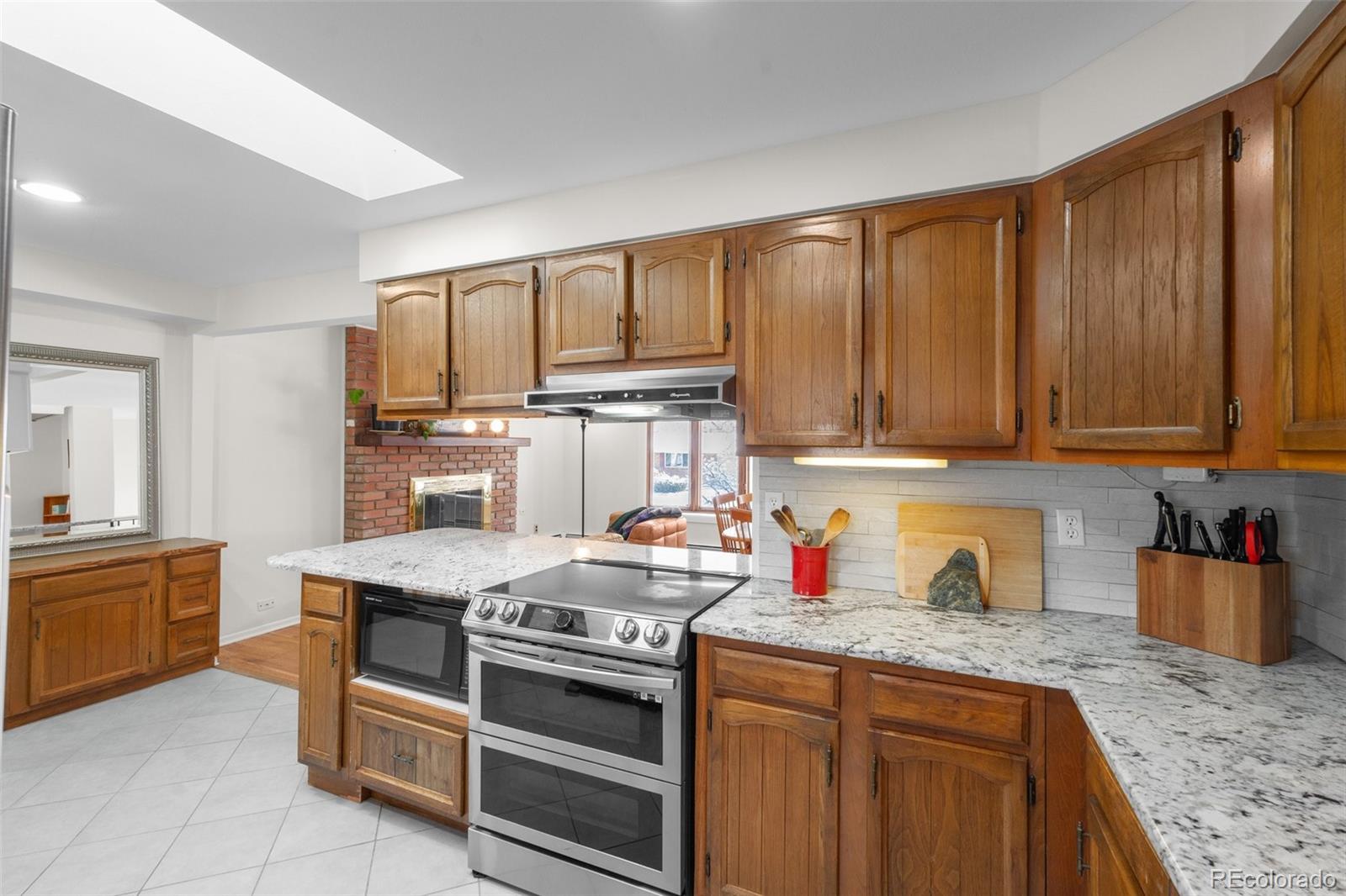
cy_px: 448
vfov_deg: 73.7
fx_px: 598
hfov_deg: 96.7
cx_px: 673
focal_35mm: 16
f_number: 9
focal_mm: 16
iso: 640
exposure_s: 1/8
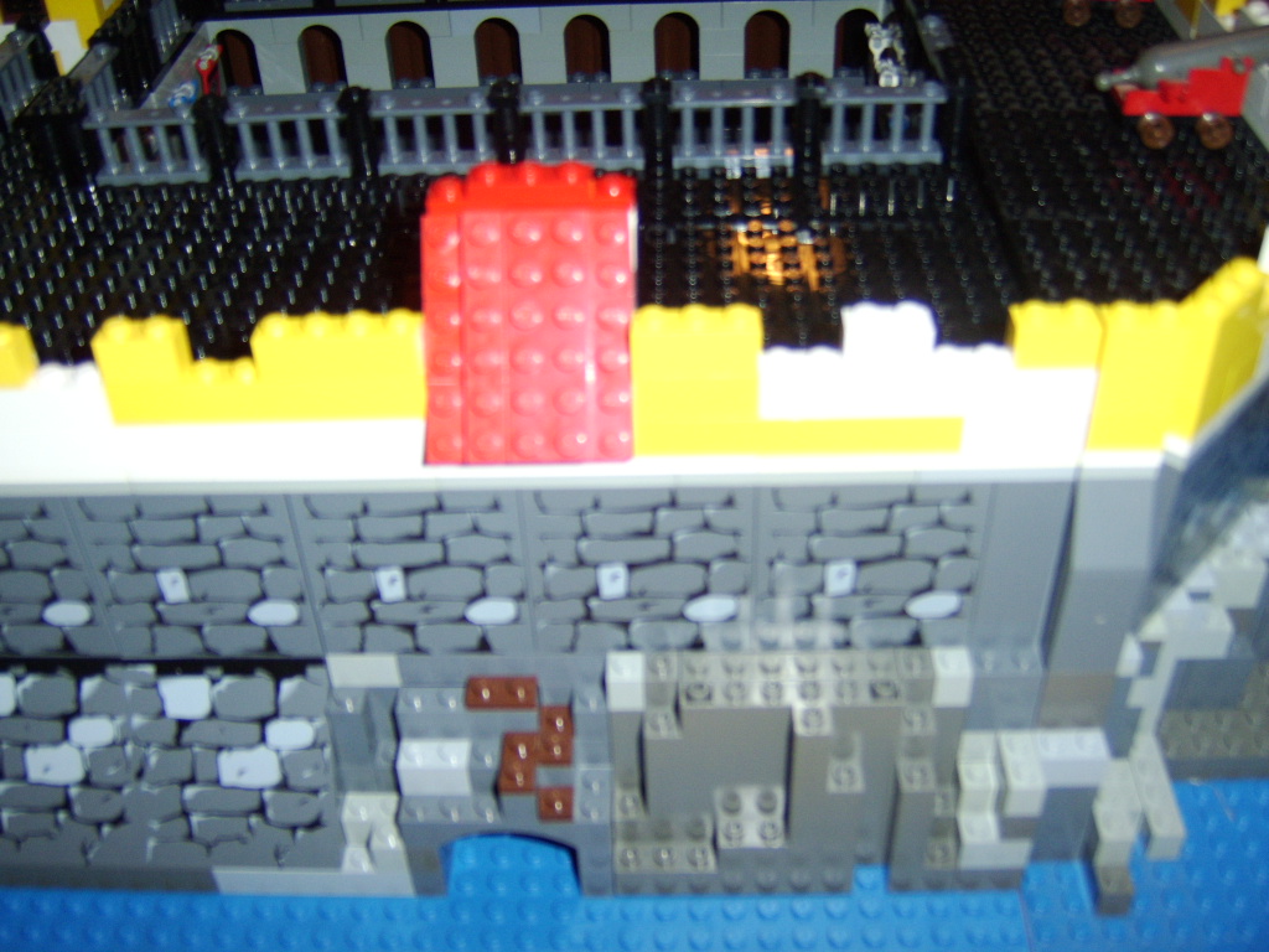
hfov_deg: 58.4
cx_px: 634
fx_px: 1136
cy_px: 476
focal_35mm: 31
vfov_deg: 45.4
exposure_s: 1/30
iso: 200
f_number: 2.7
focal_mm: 8.13
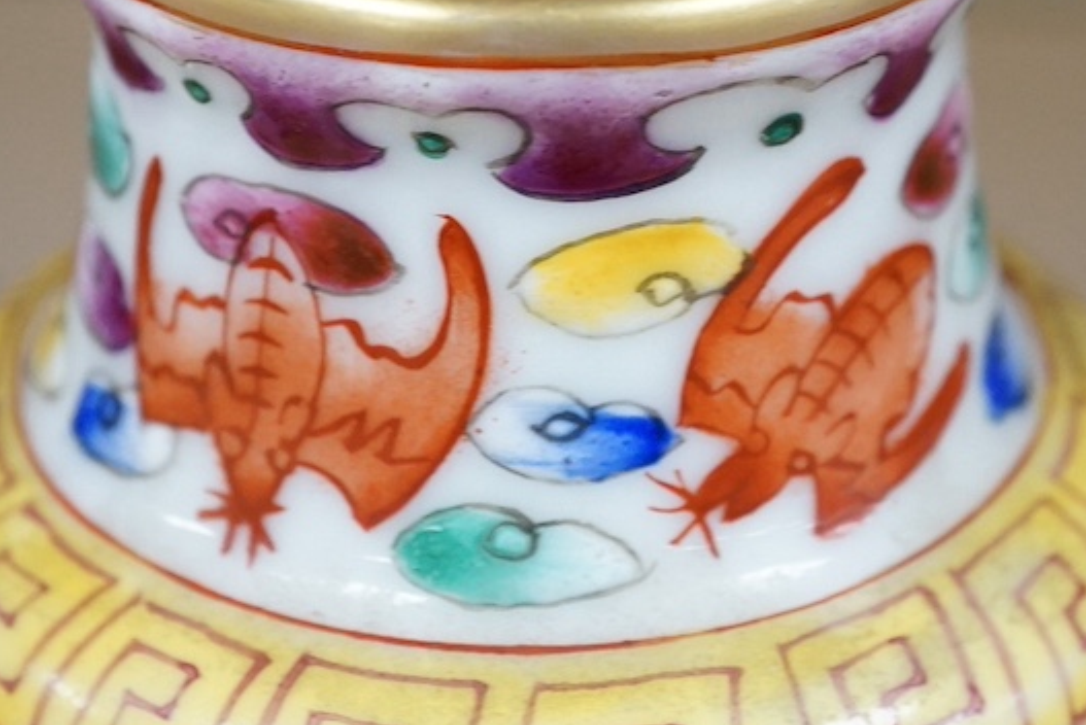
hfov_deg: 21.2
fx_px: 2897
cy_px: 251
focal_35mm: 96
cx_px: 547
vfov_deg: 14.2
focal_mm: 30
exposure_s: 1/80
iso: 1600
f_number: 9
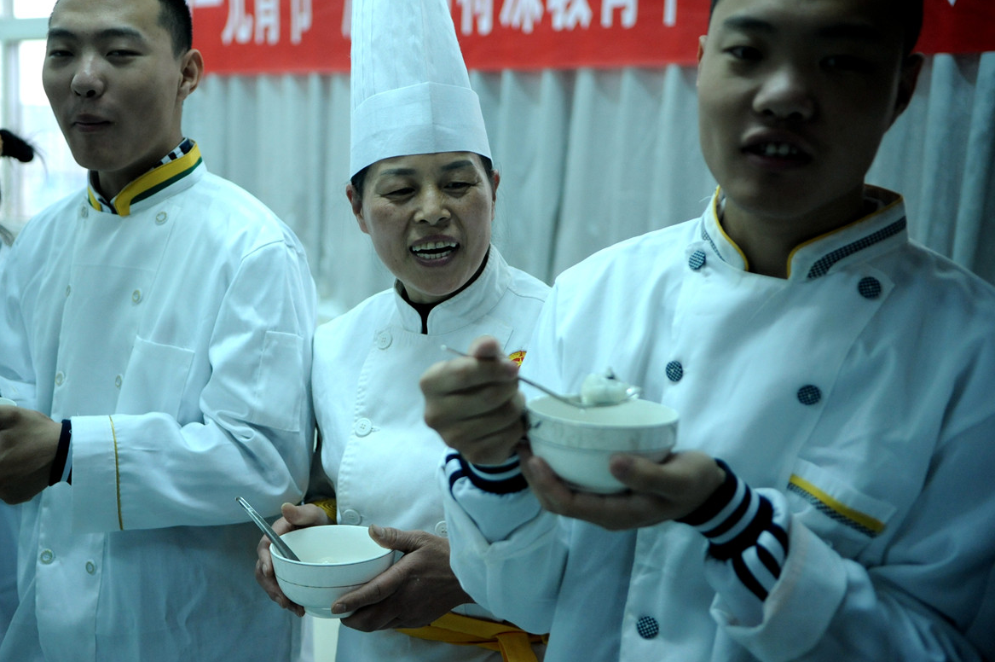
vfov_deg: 28.0
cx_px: 419
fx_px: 1326
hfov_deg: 41.0
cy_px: 286
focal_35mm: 48
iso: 2000
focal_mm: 40
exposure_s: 1/640
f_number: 2.8
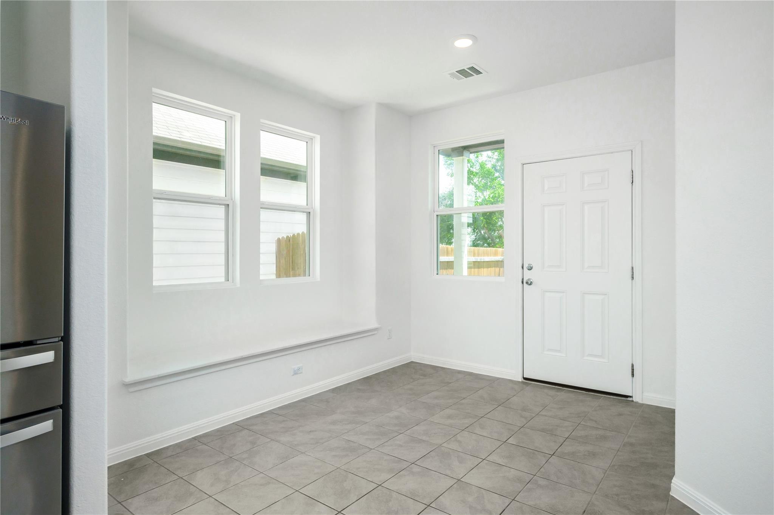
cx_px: 387
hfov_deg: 84.0
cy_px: 258
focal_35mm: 20
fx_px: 430
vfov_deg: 61.9
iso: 800
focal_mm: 20
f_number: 8
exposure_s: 1/160
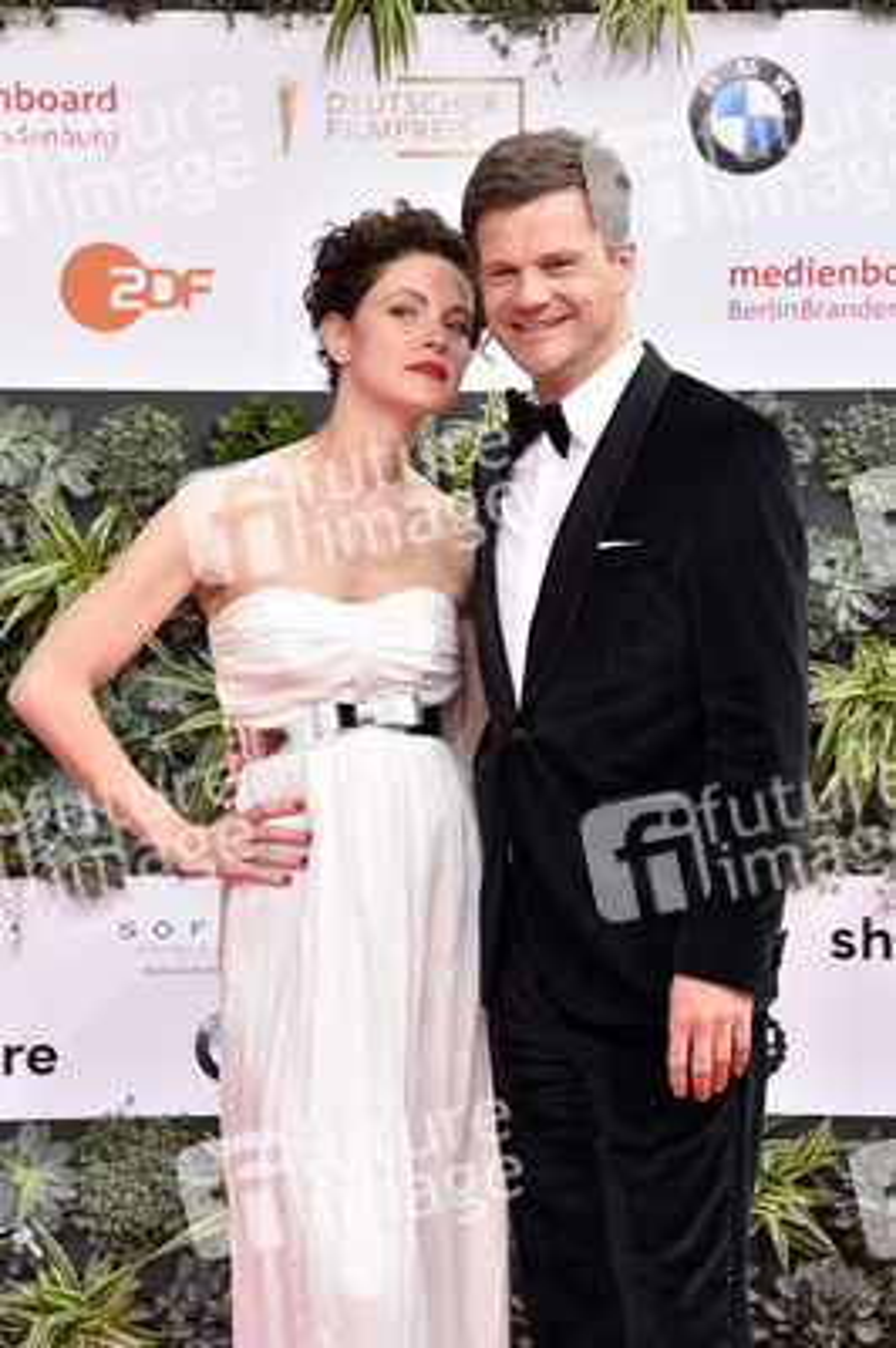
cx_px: 448
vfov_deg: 20.4
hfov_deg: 13.7
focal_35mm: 100
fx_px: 3740
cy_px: 674
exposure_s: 1/160
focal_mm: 100
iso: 320
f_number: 6.3
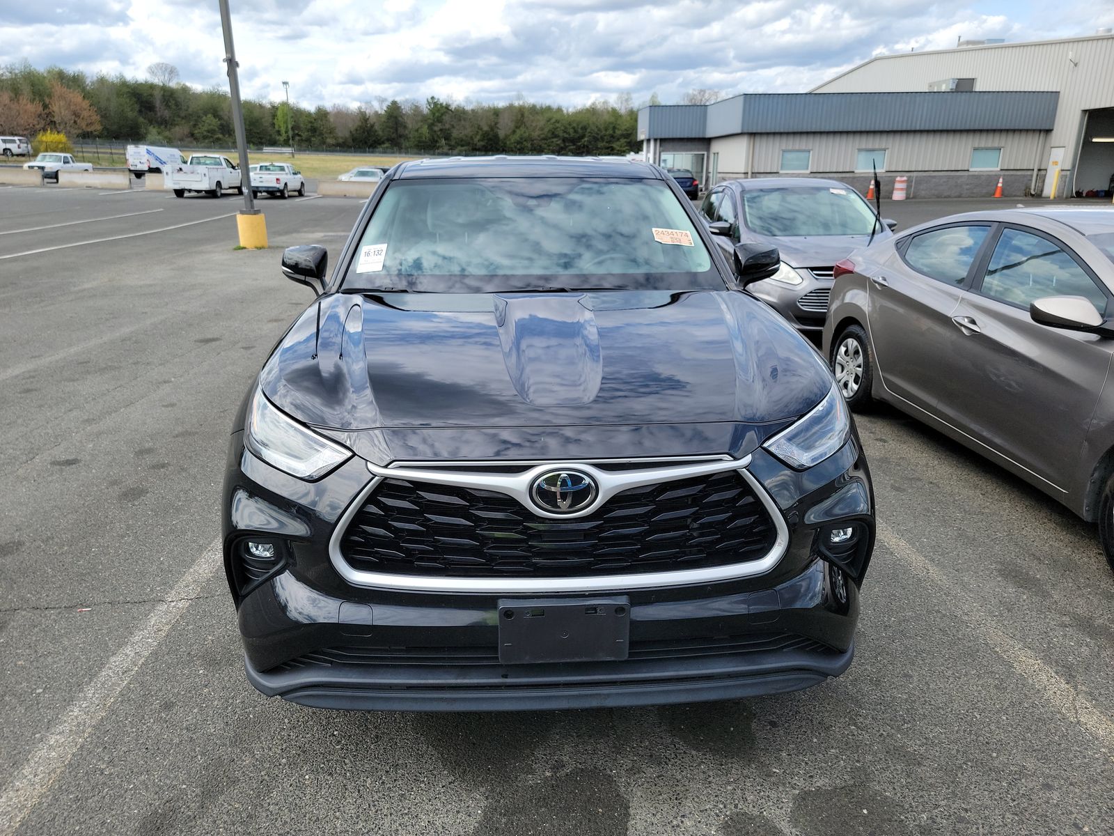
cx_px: 557
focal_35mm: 24
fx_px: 772
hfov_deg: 71.6
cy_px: 418
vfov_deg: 56.8
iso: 50
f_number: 1.8
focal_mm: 6.7
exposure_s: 1/536
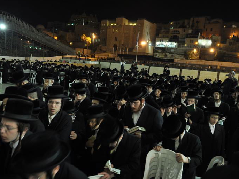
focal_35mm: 29
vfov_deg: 48.9
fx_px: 197
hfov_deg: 62.4
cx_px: 124
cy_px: 88
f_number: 2.8
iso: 500
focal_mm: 17
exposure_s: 1/40
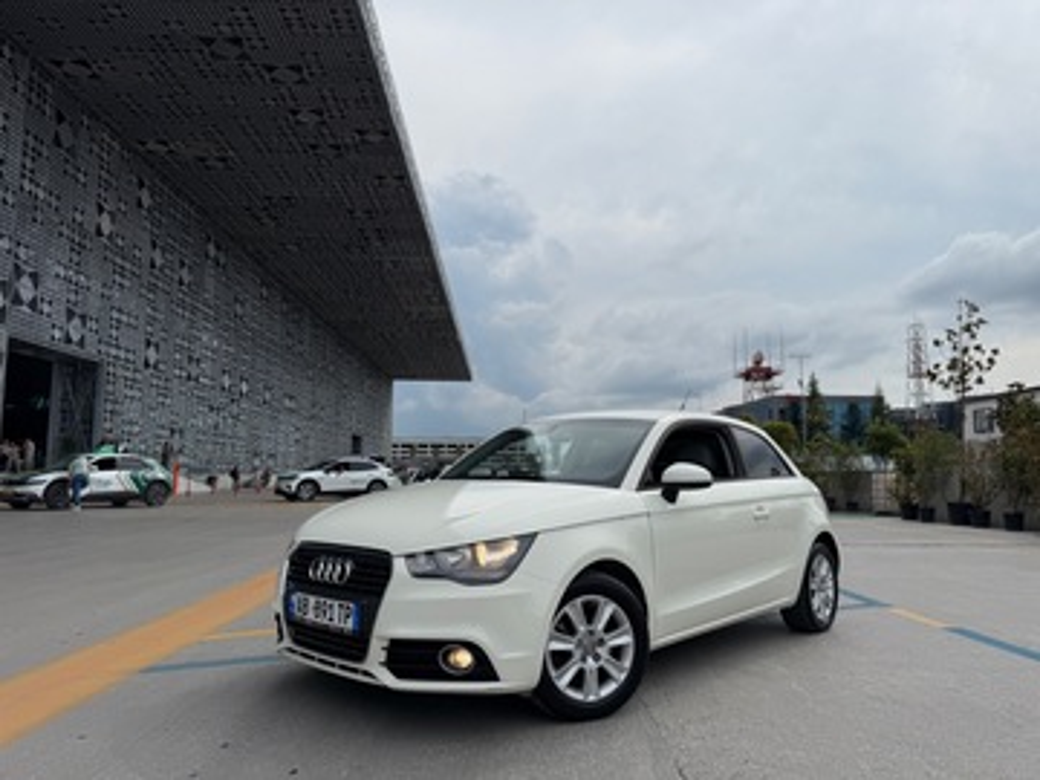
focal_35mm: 24
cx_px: 520
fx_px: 721
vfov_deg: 56.8
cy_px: 390
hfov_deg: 71.6
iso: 80
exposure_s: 1/8130
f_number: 1.78
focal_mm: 6.76
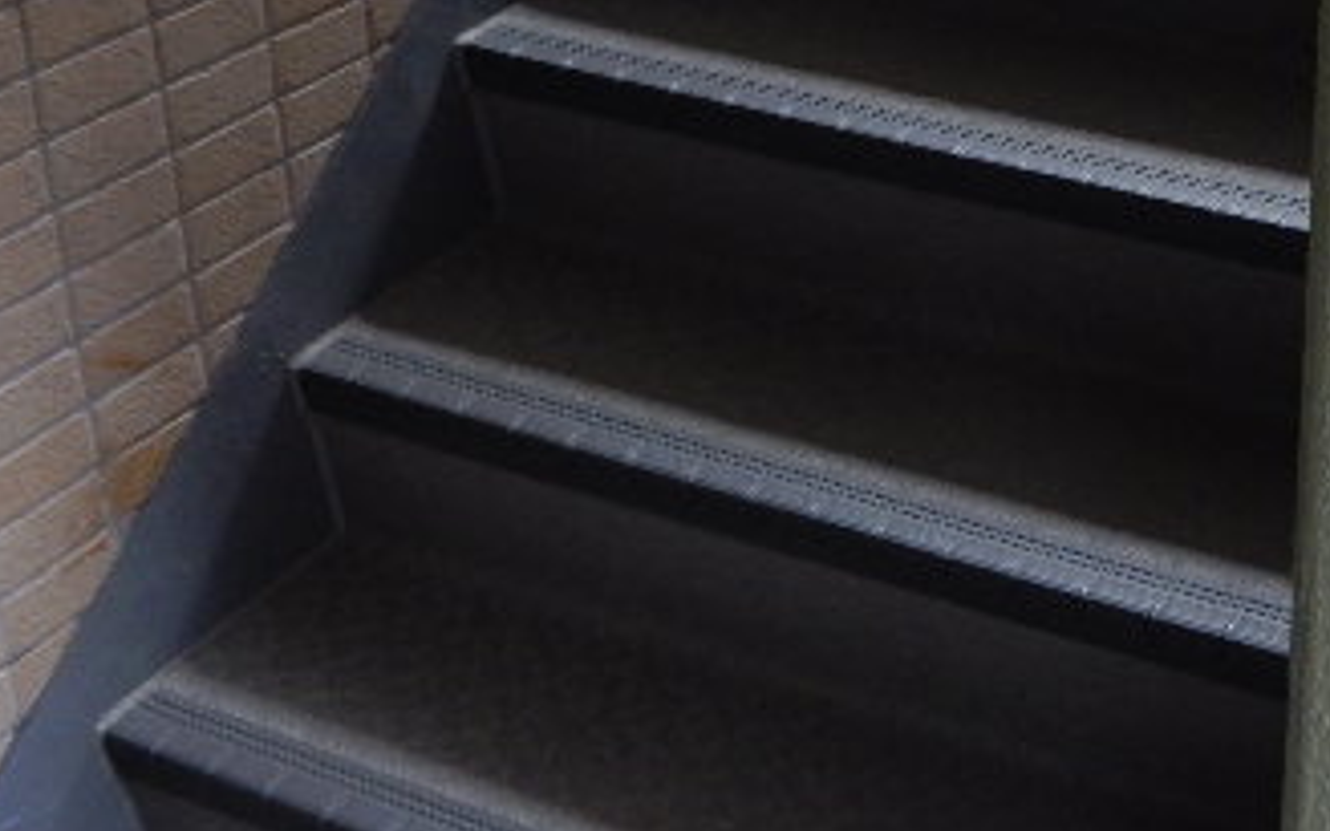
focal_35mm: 62
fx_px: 2247
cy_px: -36
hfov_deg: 31.5
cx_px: 1188
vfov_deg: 20.2
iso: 400
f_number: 4
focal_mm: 5.4
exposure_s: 1/20
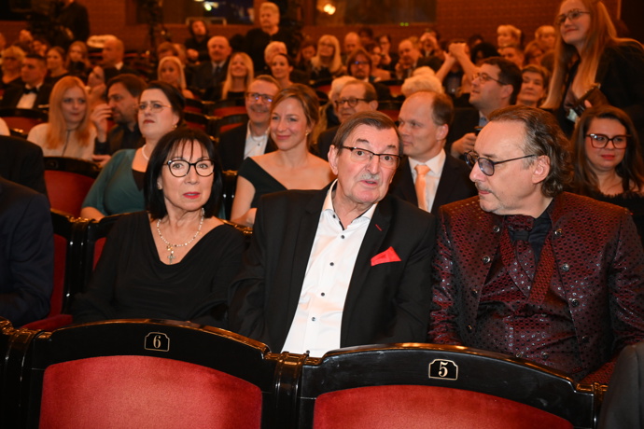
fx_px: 787
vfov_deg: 30.5
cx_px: 322
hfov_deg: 44.5
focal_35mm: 44
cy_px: 214
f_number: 4.5
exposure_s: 1/80
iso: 2500
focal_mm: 44
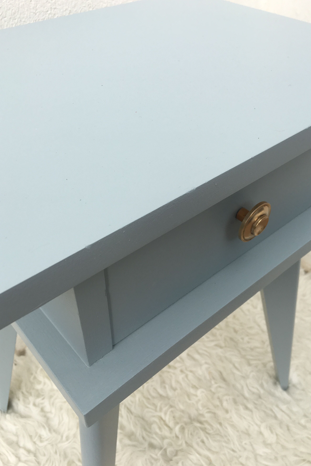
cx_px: 157
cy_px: 229
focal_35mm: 31
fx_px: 402
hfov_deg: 42.3
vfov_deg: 60.3
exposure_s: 1/455
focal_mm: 4.15
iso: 25
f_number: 2.2
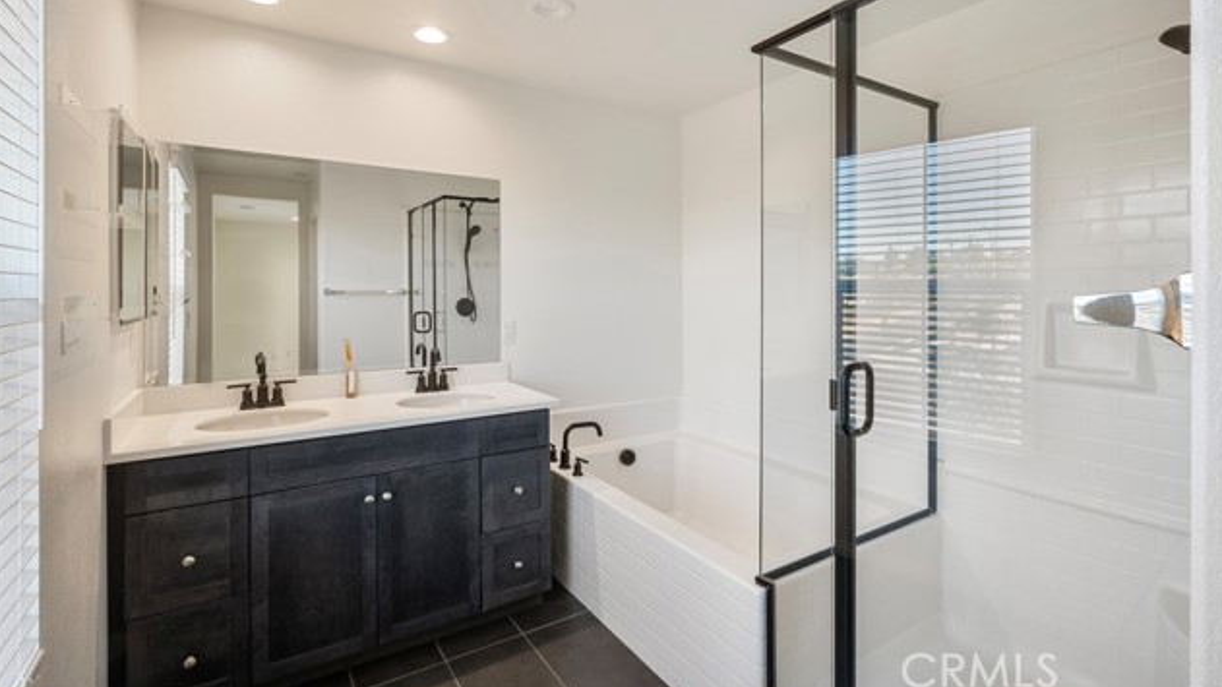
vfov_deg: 63.5
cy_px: 285
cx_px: 612
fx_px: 551
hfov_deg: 95.9
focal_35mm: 17
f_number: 22
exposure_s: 1.6
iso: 40
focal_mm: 16
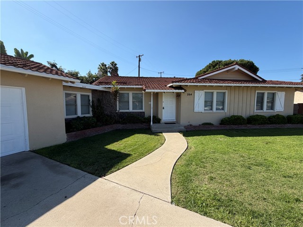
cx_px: 152
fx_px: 123
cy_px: 114
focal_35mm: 14
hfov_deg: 102.1
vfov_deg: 85.7
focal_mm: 2.22
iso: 25
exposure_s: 1/770
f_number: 2.2
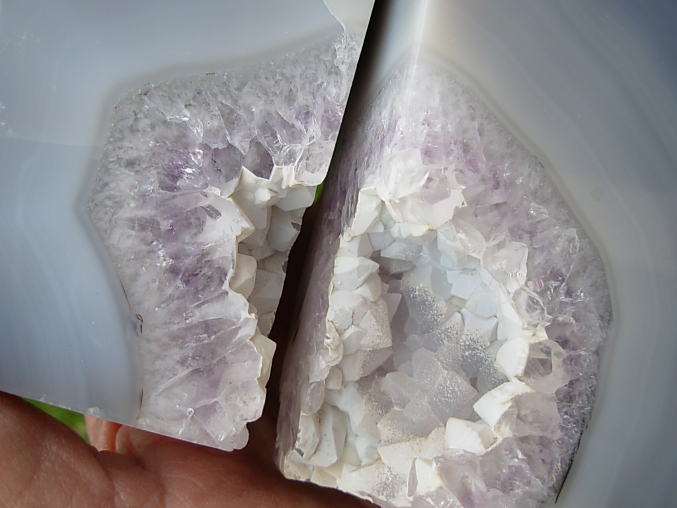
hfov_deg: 49.0
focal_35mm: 38
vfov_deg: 37.7
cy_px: 254
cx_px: 338
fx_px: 743
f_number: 2.9
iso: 50
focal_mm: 6.3
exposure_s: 1/558
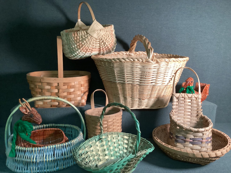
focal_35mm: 31
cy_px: 86
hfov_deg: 58.3
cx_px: 116
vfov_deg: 45.4
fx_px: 207
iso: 400
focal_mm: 3.3
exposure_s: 1/60
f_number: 2.4
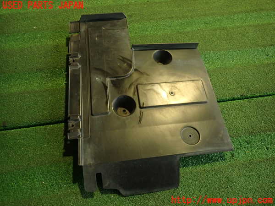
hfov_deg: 69.4
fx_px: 199
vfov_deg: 54.9
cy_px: 103
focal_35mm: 25
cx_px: 138
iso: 400
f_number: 2
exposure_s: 1/30
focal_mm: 4.5
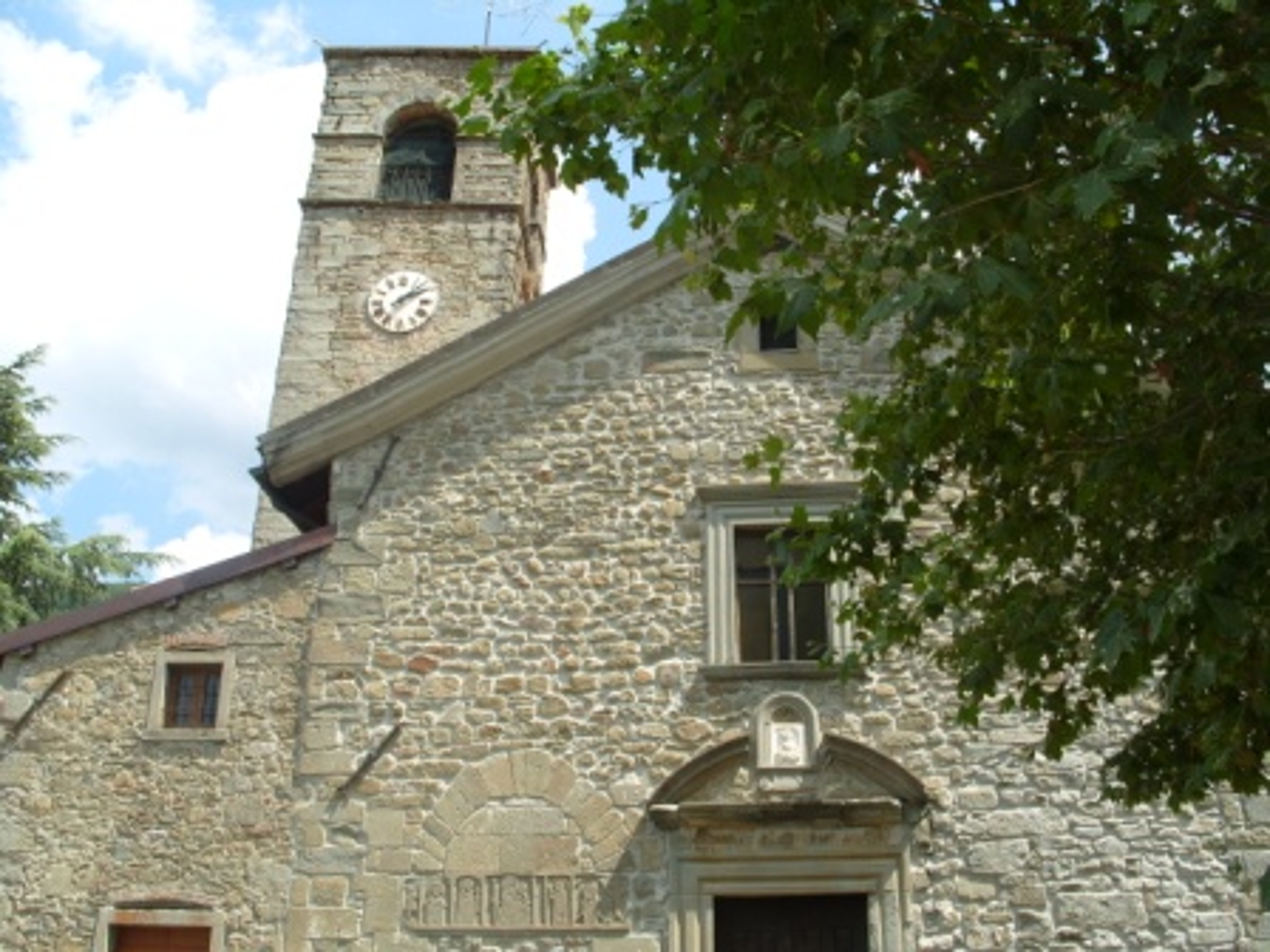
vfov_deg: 40.7
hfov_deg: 52.6
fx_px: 1284
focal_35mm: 35
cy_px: 476
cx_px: 635
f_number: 5.7
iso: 80
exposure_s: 1/350
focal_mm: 7.8
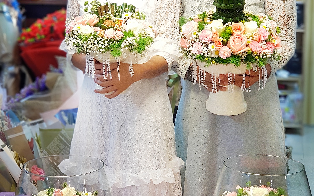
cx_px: 173
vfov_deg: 15.0
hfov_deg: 23.8
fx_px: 745
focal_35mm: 87
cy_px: 81
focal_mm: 6
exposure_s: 1/33
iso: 160
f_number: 2.4
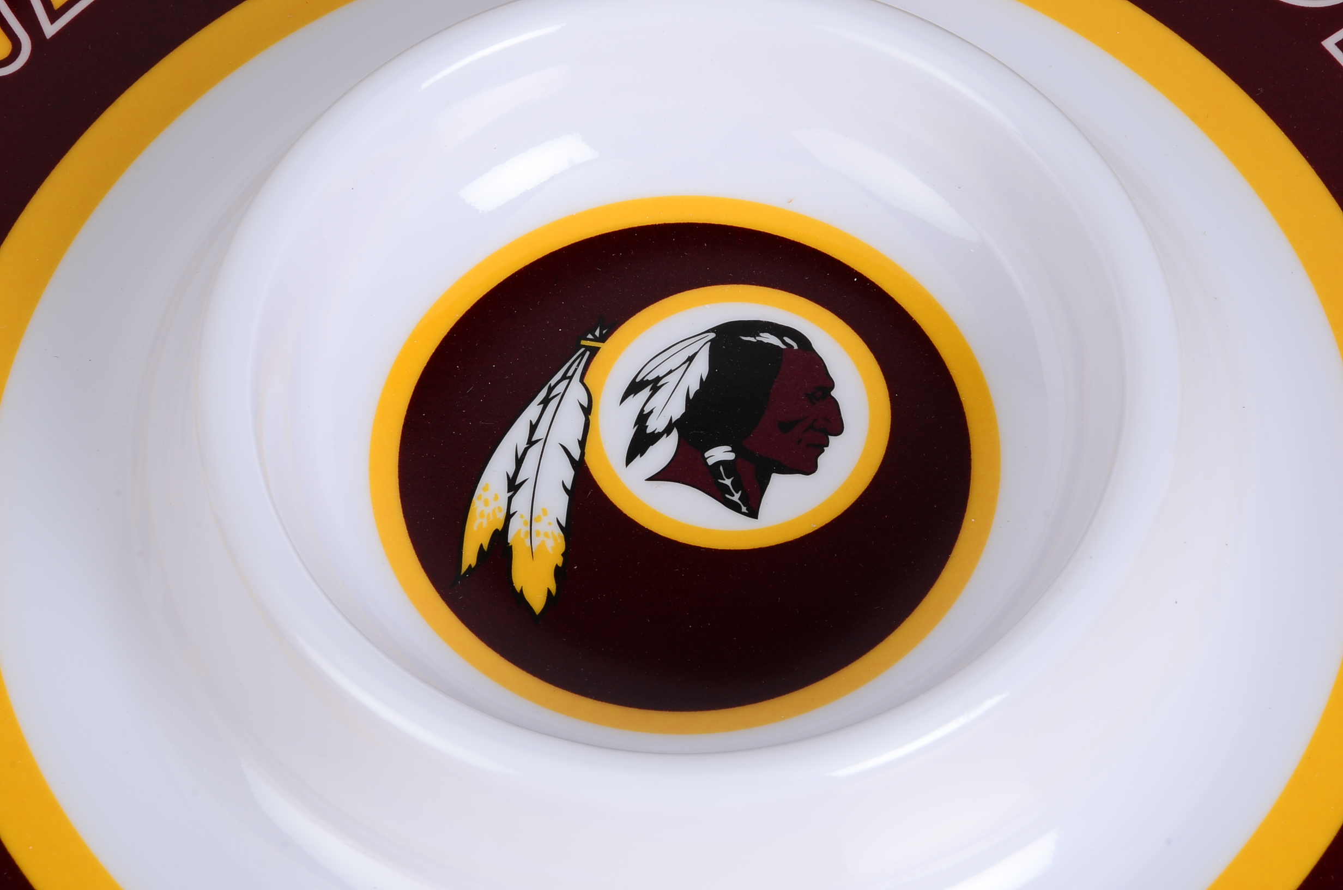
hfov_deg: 13.1
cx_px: 672
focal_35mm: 158
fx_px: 5863
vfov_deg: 8.7
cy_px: 445
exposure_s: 1/160
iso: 100
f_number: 18
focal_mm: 105
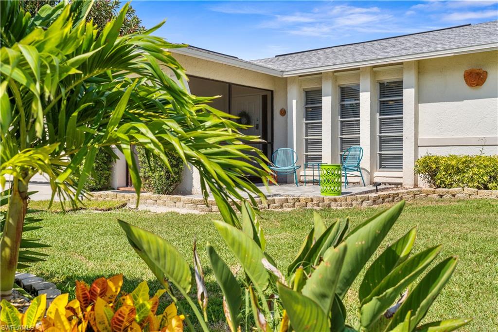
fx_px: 484
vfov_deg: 37.8
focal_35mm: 35
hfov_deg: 54.4
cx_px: 249
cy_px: 166
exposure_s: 1/500
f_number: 8
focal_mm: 35
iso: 400
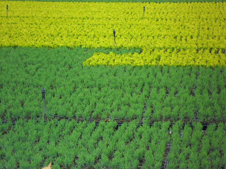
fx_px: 881
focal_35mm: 135
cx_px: 113
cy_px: 84
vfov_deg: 11.0
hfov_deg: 14.6
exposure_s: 1/90
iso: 100
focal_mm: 24.5
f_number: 5.9
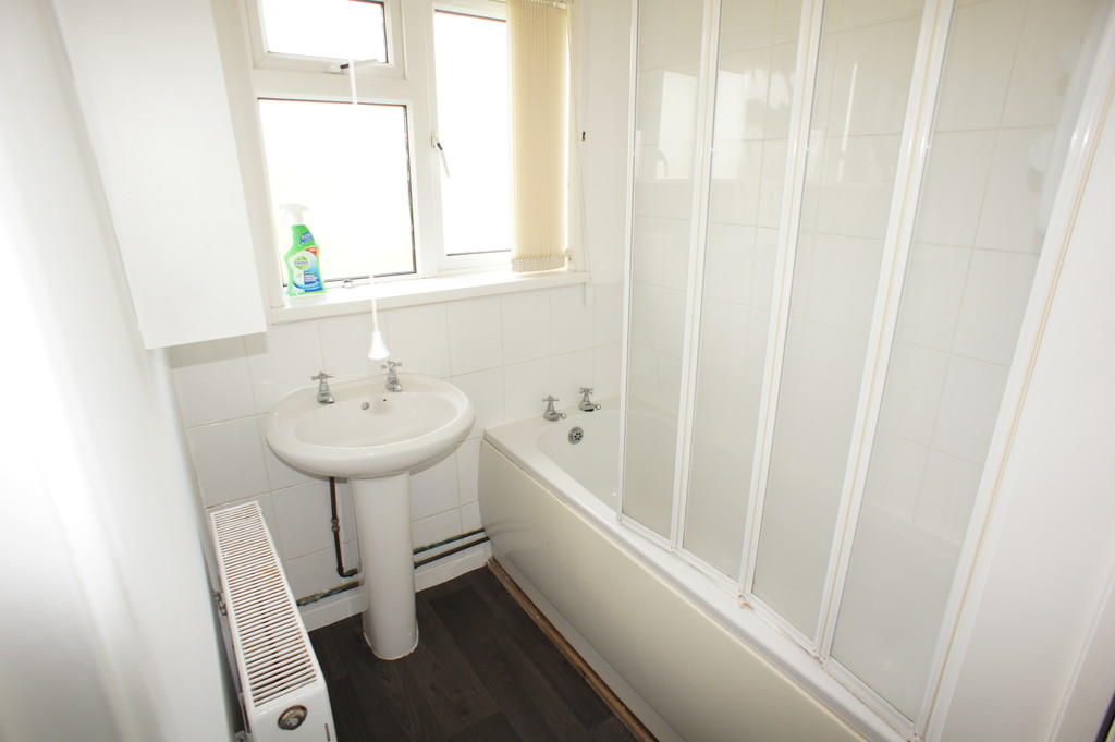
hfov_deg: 73.8
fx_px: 743
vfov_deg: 53.1
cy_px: 371
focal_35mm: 24
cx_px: 558
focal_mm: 16
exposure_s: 1/100
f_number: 3.5
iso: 200
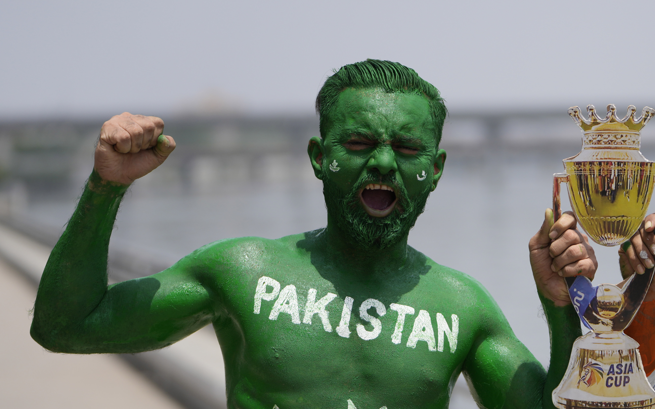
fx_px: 3070
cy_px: 239
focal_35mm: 172
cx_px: 515
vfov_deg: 7.6
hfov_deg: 12.1
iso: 200
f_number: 2.8
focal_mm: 100
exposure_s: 1/5000
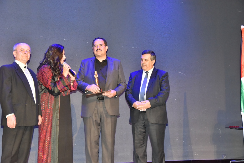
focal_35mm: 52
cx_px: 122
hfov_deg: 38.2
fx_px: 352
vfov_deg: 26.0
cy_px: 82
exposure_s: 1/100
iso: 3200
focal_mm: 52
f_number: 7.1
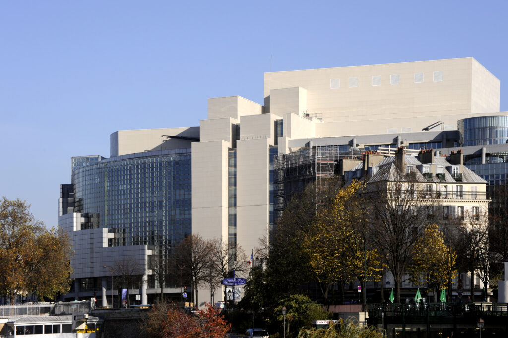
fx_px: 1580
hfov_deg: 18.3
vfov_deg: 12.2
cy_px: 169
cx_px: 254
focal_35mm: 112
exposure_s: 1/1000
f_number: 11
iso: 400
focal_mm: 112
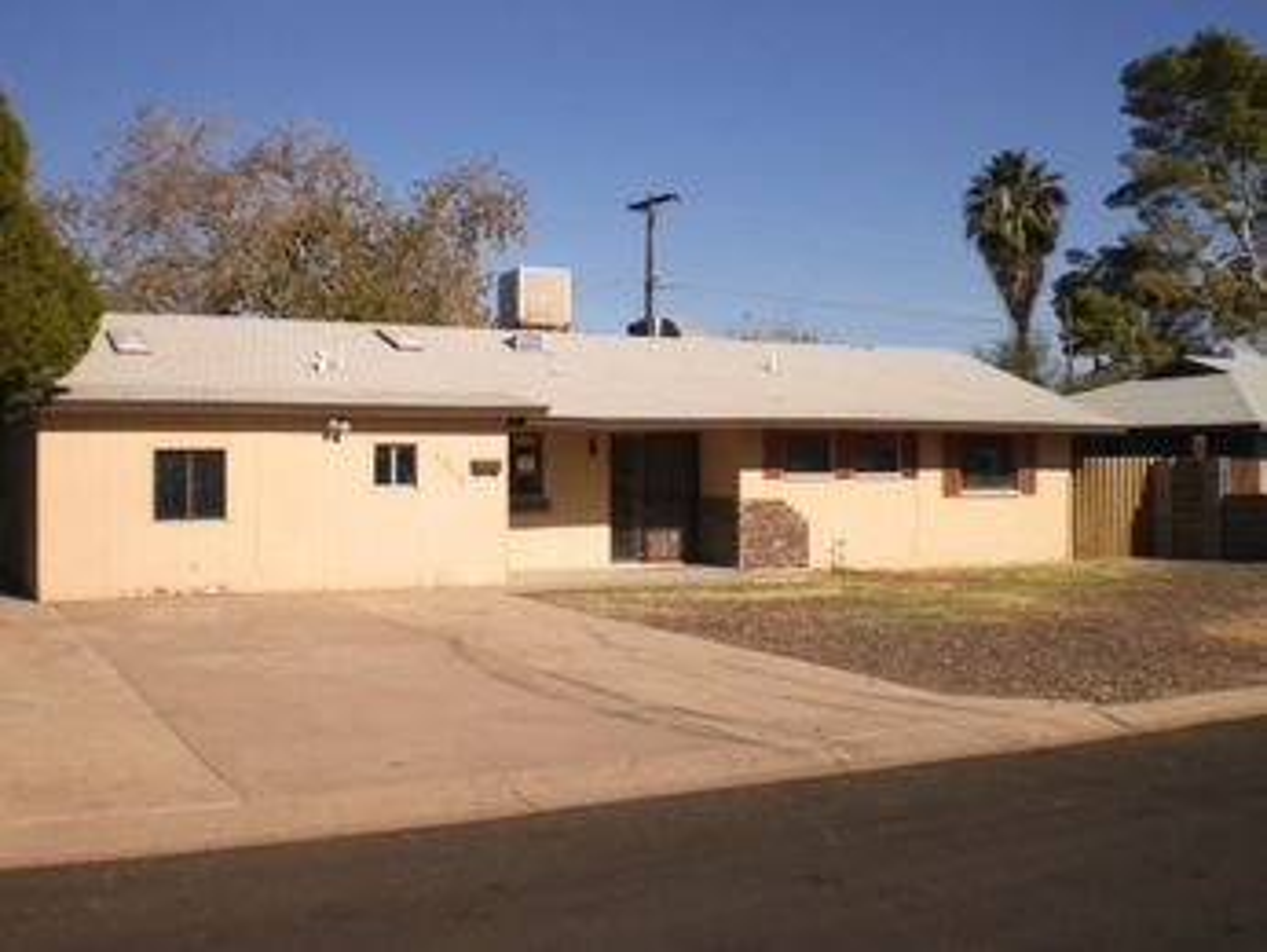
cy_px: 476
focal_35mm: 38
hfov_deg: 48.9
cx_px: 634
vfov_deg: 37.8
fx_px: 1392
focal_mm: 6.3
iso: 50
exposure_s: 1/640
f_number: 4.4
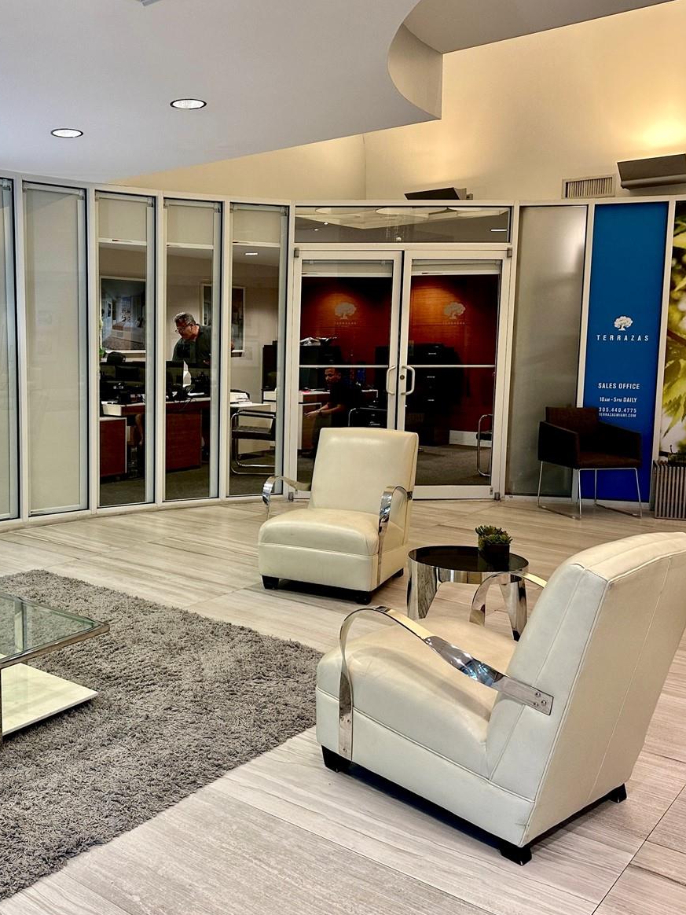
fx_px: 872
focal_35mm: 33
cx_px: 178
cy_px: 446
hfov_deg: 41.8
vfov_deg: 55.3
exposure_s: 1/60
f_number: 1.78
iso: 125
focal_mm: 6.86
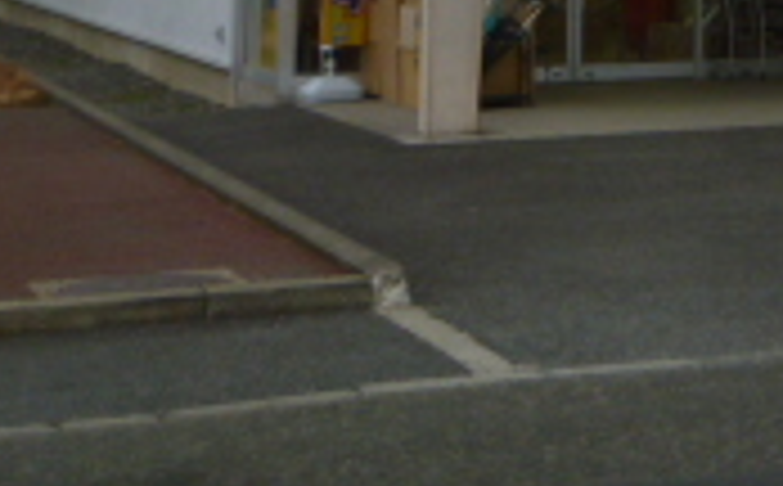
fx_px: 2747
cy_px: -554
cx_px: 1305
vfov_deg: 9.3
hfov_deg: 14.6
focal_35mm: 129
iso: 80
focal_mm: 5.9
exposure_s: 1/100
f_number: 3.5
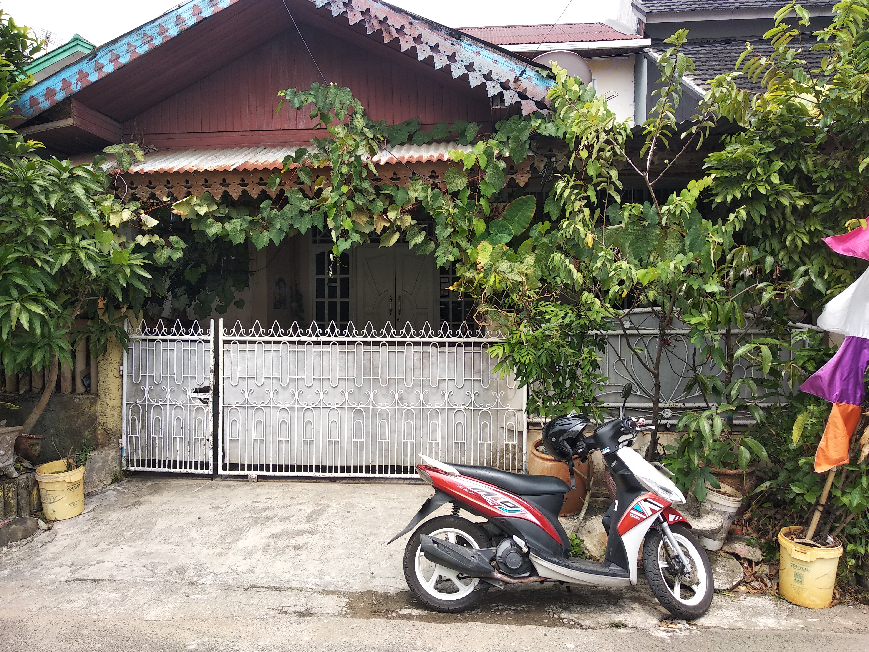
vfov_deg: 53.1
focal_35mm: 26
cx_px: 434
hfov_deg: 67.3
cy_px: 326
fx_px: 653
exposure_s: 1/394
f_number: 2.2
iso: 100
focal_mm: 3.81
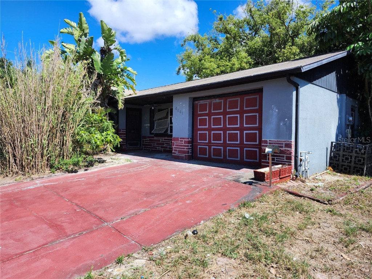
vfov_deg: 58.9
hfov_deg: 73.9
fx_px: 247
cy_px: 140
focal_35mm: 23
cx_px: 186
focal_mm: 5.54
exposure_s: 1/1084
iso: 25
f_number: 1.8
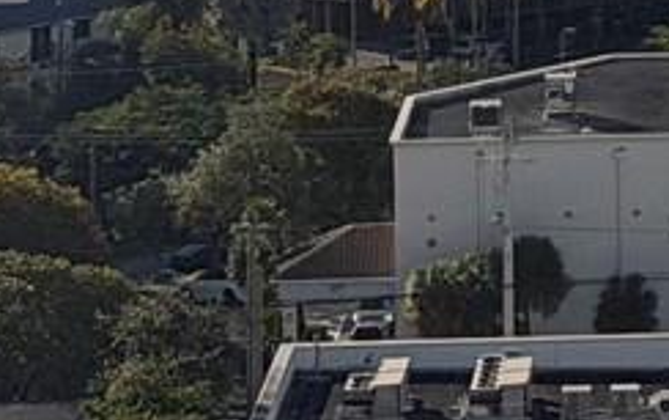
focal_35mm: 333
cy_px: -631
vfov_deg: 3.9
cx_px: 1080
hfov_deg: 6.2
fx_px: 6077
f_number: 1.78
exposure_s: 1/11364
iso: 80
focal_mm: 6.76
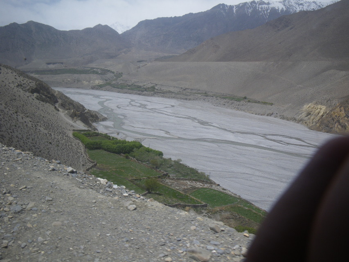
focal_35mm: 28
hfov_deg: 63.4
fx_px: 282
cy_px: 131
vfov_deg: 49.8
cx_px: 174
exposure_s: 1/640
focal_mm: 5
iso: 50
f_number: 4.2
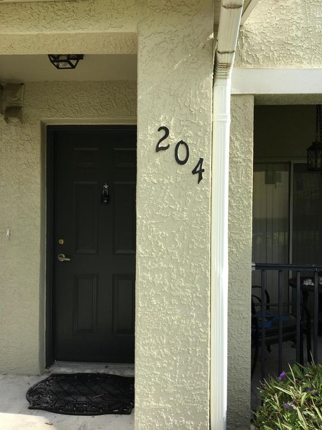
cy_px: 215
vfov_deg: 61.7
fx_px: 360
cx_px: 161
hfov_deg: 48.2
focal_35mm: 29
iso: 25
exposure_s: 1/1099
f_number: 2.2
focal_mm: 4.15
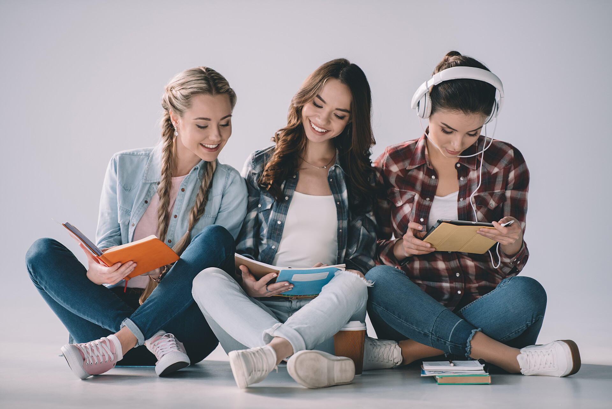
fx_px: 3401
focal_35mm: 200
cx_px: 306
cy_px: 204
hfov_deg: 10.3
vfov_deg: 6.9
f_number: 2.8
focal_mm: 200
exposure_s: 1/400
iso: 640
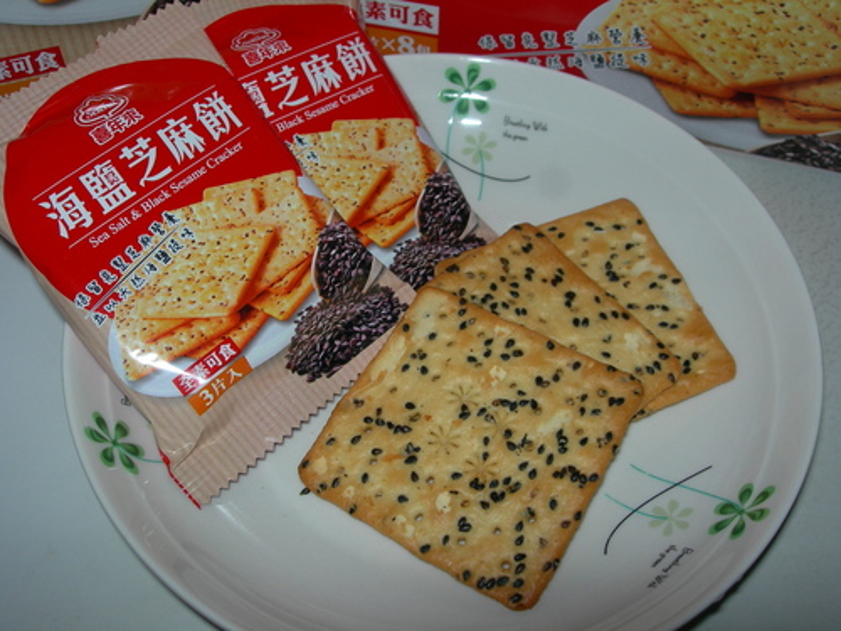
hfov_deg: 49.0
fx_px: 923
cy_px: 316
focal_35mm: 38
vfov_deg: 37.7
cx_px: 420
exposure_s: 1/60.1
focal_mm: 7.8
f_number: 4.8
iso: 50
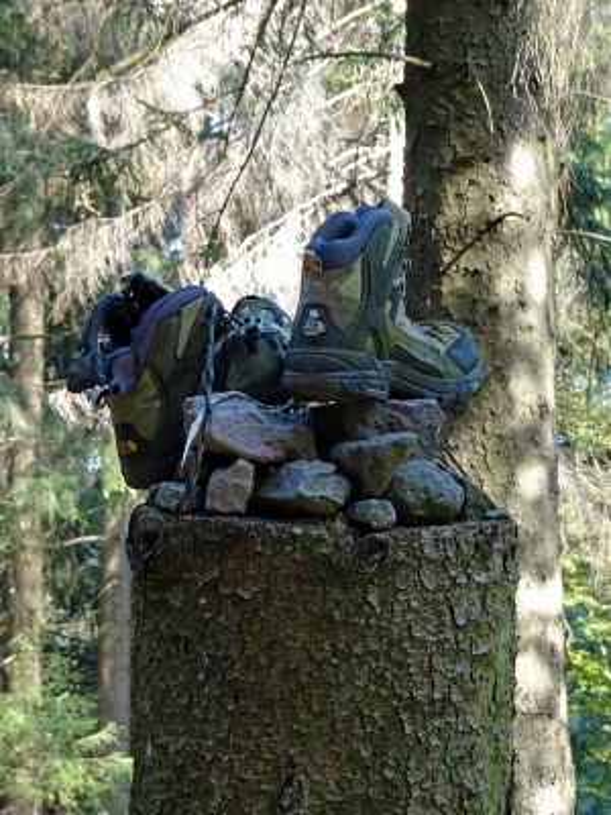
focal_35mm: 139
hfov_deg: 10.7
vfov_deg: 14.2
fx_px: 3271
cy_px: 408
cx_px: 306
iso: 800
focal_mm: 23.73
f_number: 5.6
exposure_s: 1/125
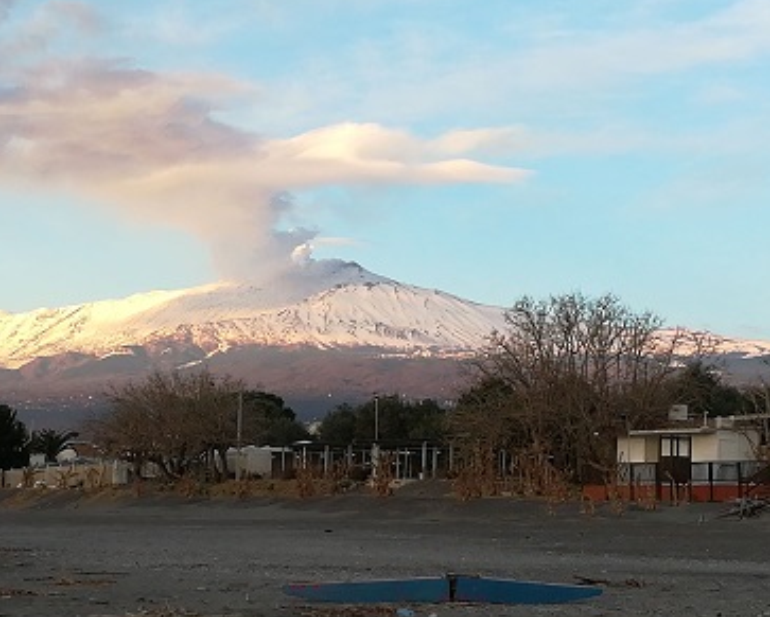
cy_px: 300
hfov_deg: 22.2
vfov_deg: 17.9
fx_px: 1961
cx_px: 308
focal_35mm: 86
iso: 50
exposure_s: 1/221
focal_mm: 3.83
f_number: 2.2
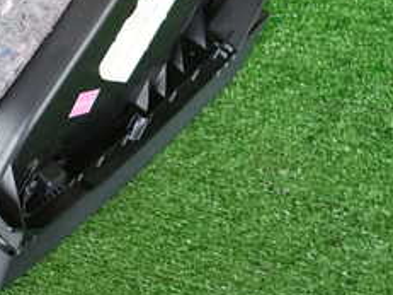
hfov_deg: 27.2
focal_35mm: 65
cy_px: -36
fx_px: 738
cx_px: -44
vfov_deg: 21.3
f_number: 2
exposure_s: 1/30
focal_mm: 4.5
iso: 200
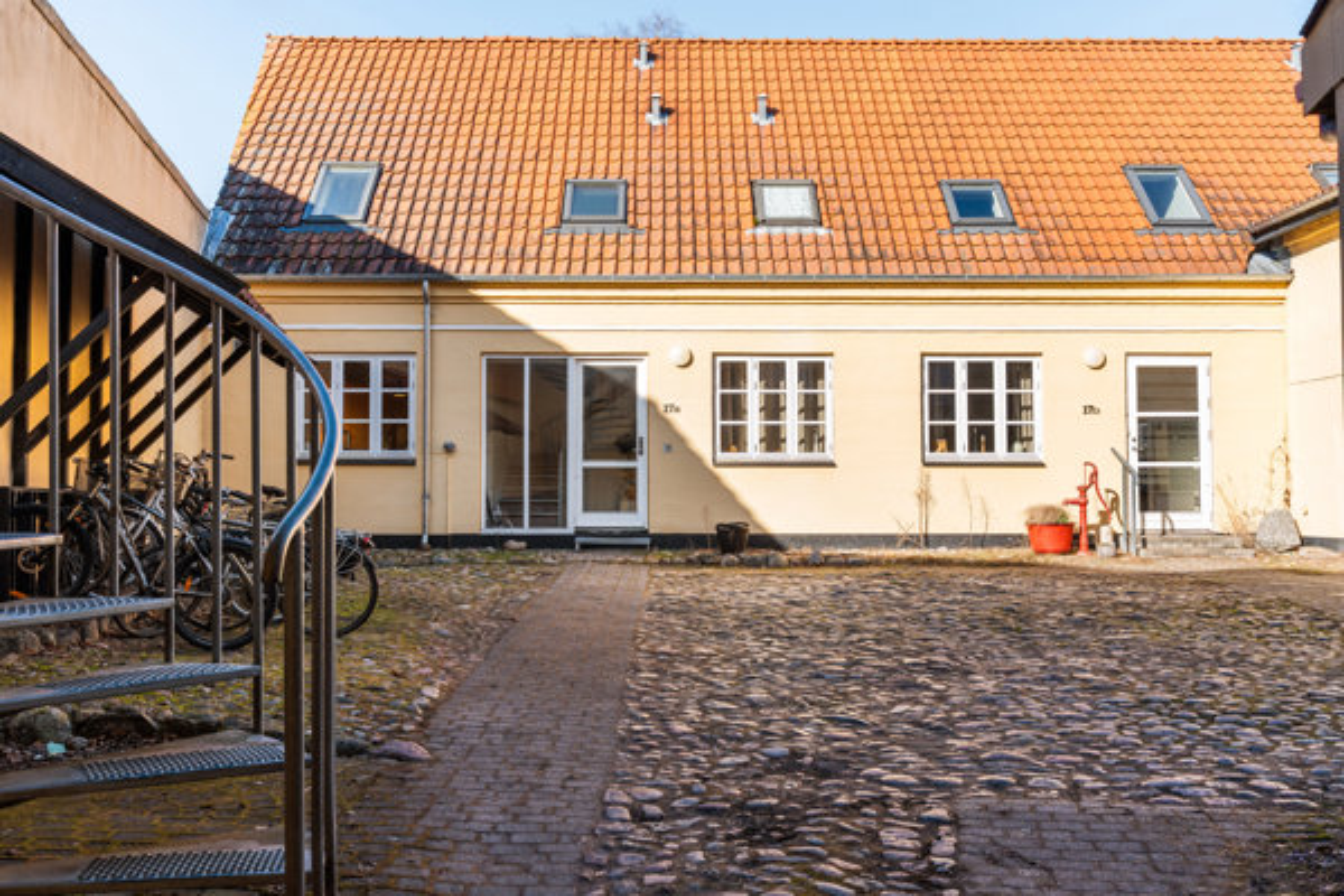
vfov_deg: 38.9
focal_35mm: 34
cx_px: 672
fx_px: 1269
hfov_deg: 55.8
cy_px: 448
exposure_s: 1/200
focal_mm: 34
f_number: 8
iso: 200
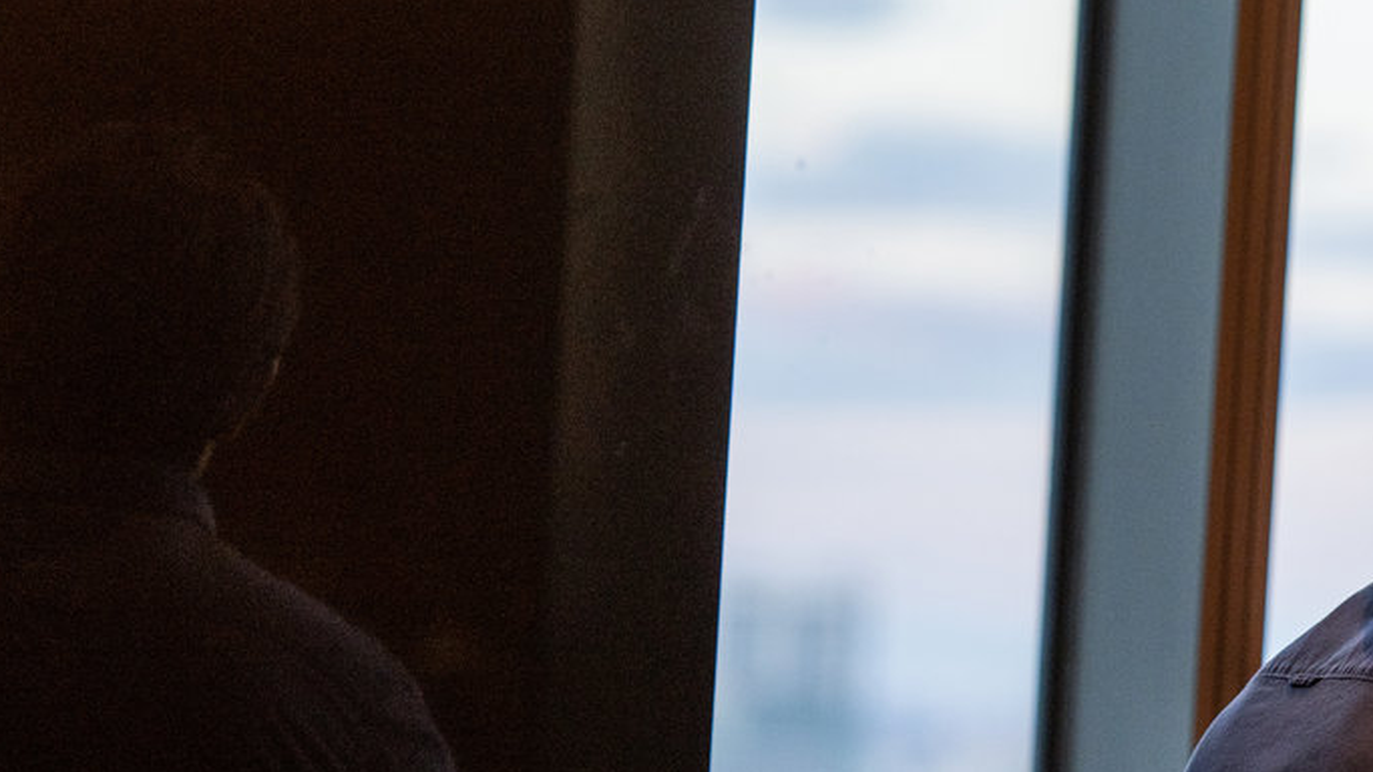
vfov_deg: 4.5
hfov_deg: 8.0
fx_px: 9719
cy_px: 642
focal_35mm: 267
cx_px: 1727
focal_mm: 85
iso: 500
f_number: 2.2
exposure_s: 1/800
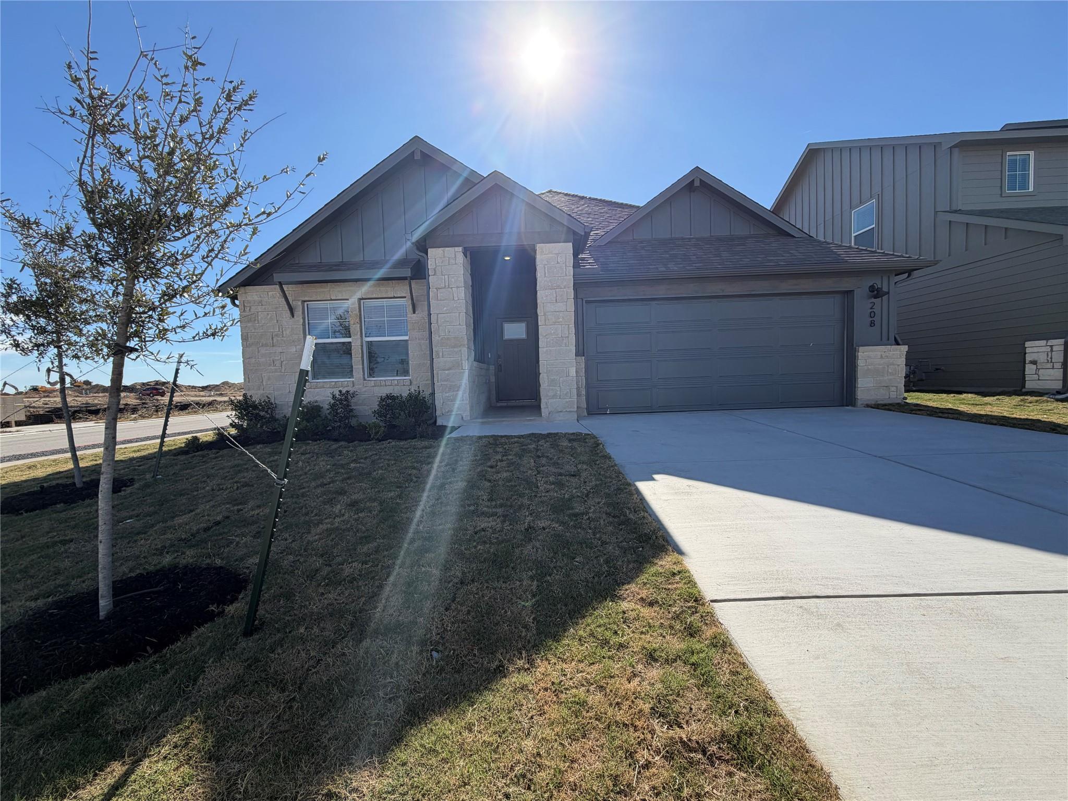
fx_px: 432
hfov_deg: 102.1
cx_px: 534
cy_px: 400
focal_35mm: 14
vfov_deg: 85.7
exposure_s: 1/770
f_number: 2.2
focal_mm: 2.22
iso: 25
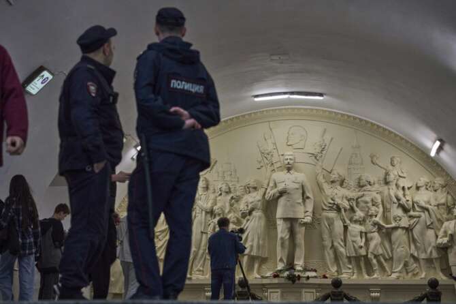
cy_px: 152
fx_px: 962
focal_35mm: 76
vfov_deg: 17.9
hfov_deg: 26.7
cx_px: 228
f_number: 4
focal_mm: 76
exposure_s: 1/400
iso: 1600
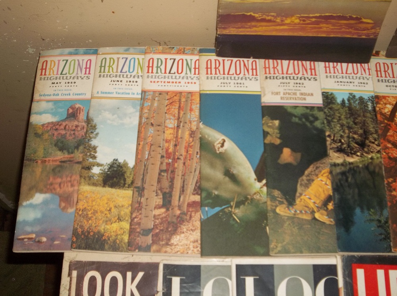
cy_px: 148
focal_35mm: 44
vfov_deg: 32.8
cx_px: 198
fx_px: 504
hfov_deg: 43.0
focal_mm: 7.8
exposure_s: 1/50
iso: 160
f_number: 4.5
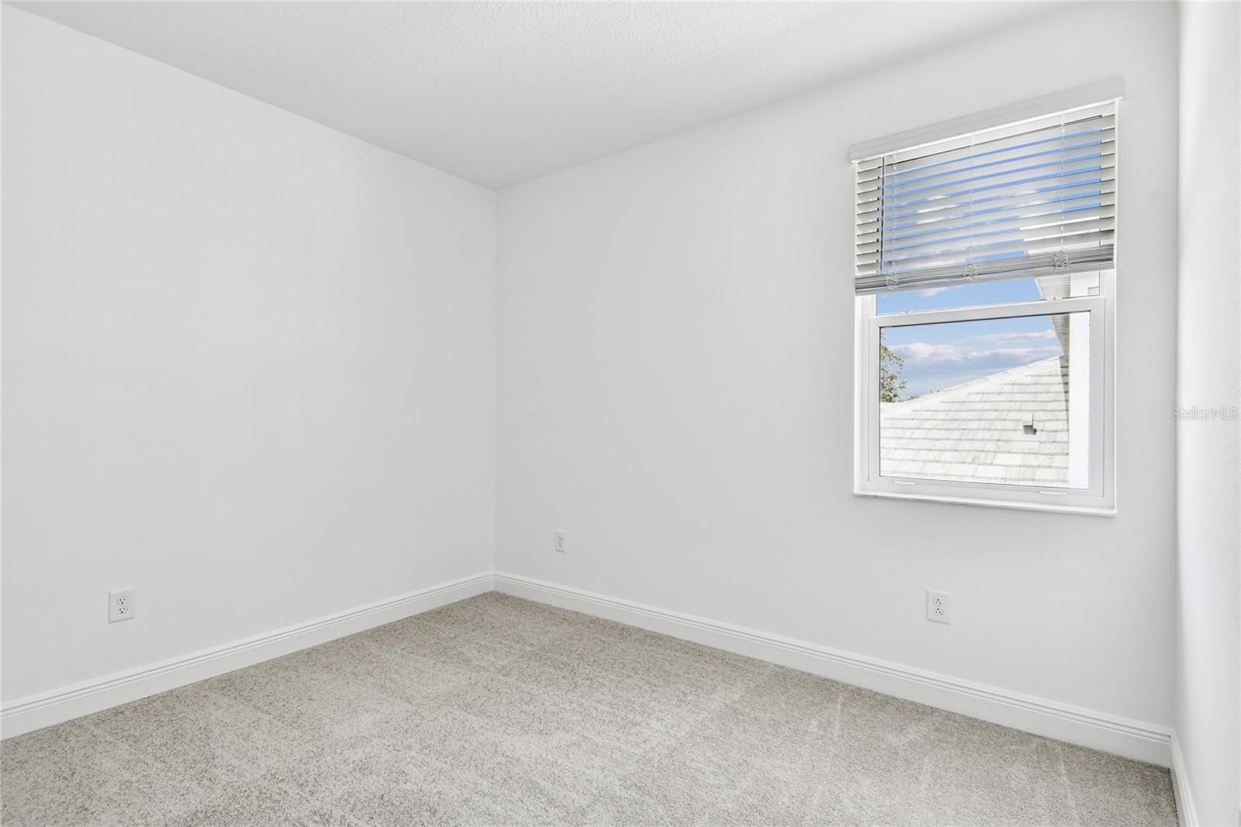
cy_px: 414
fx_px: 586
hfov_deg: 93.3
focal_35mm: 17
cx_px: 620
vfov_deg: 70.4
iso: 100
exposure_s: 1/25
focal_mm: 11.5
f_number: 7.1
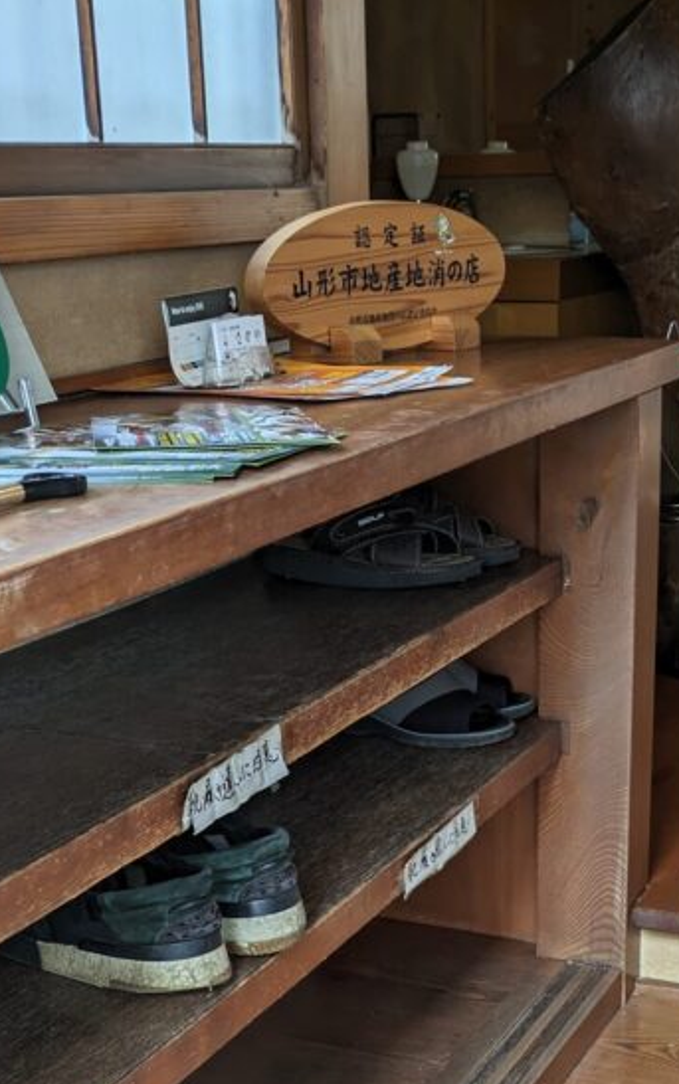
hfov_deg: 22.3
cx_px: 469
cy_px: 885
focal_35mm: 58
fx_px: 1715
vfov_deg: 33.9
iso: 131
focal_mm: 5.43
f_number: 1.89
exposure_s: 1/120
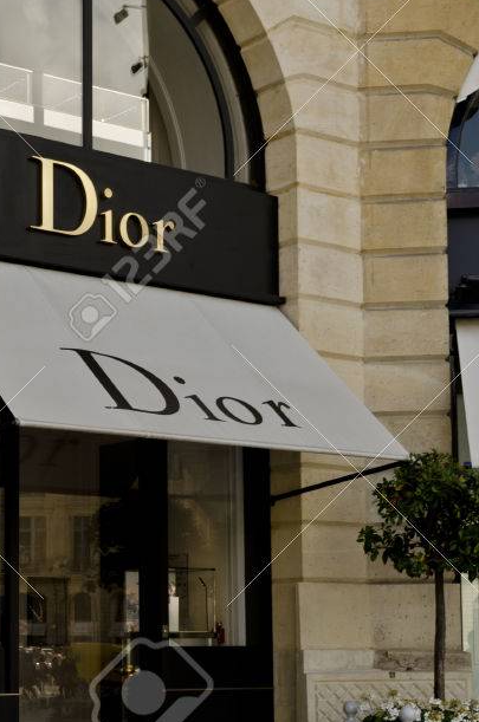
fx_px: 1663
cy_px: 474
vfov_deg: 24.4
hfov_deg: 16.3
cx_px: 99
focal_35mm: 83
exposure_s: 1/250
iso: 100
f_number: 5.6
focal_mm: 26
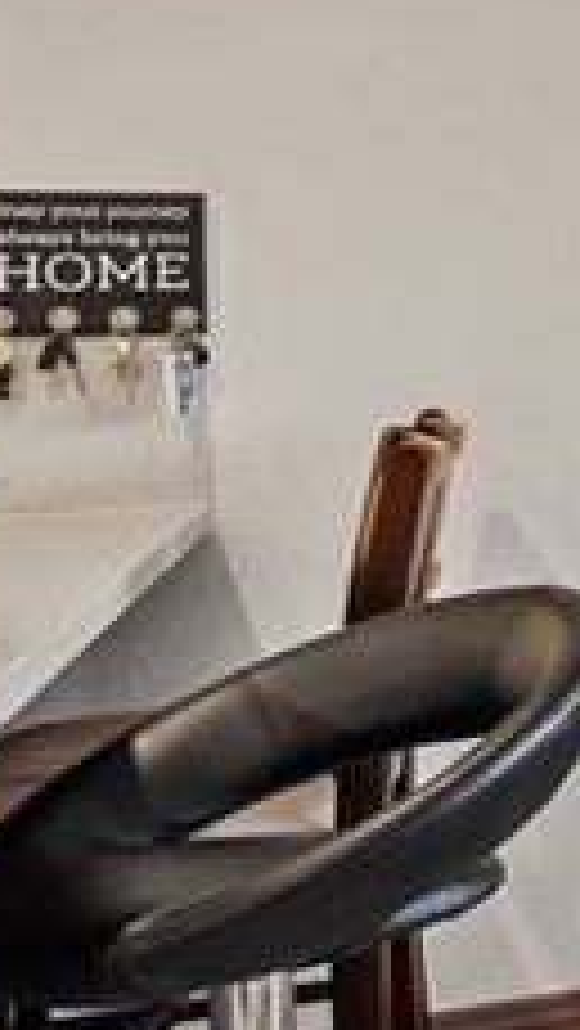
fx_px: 2048
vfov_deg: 28.0
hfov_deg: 9.5
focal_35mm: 75
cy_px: 322
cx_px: 2023
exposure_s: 1/3
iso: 200
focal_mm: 16
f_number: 7.1
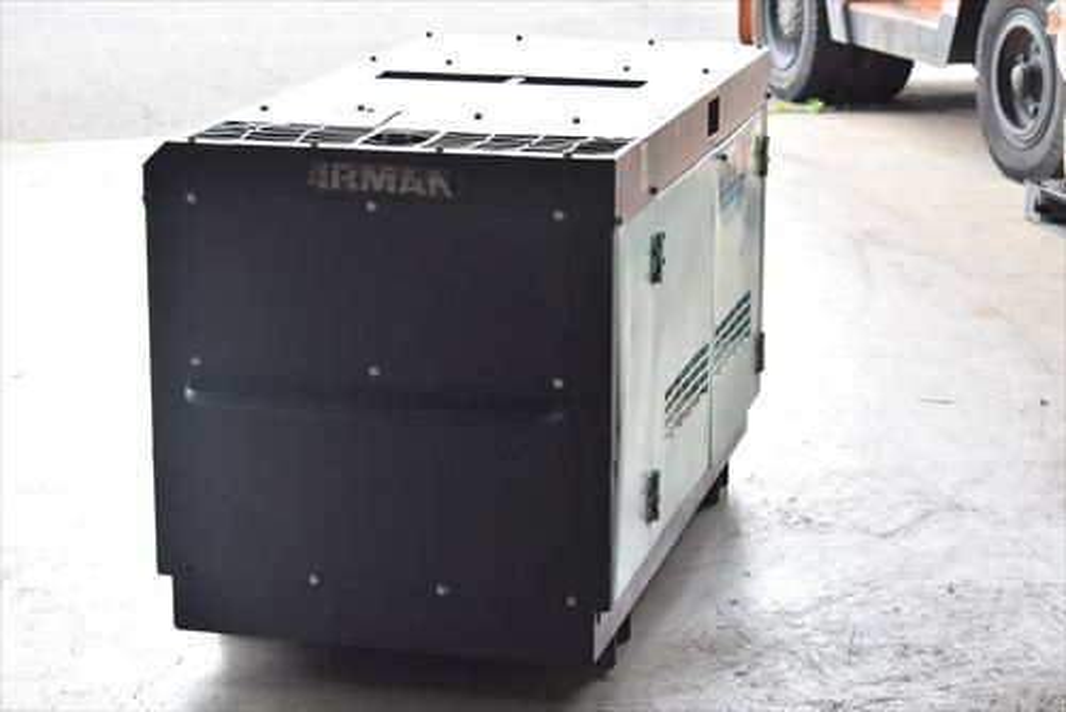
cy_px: 356
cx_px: 533
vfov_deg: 16.6
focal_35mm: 82
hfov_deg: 24.6
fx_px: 2444
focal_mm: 55
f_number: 6.3
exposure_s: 1/160
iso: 1250
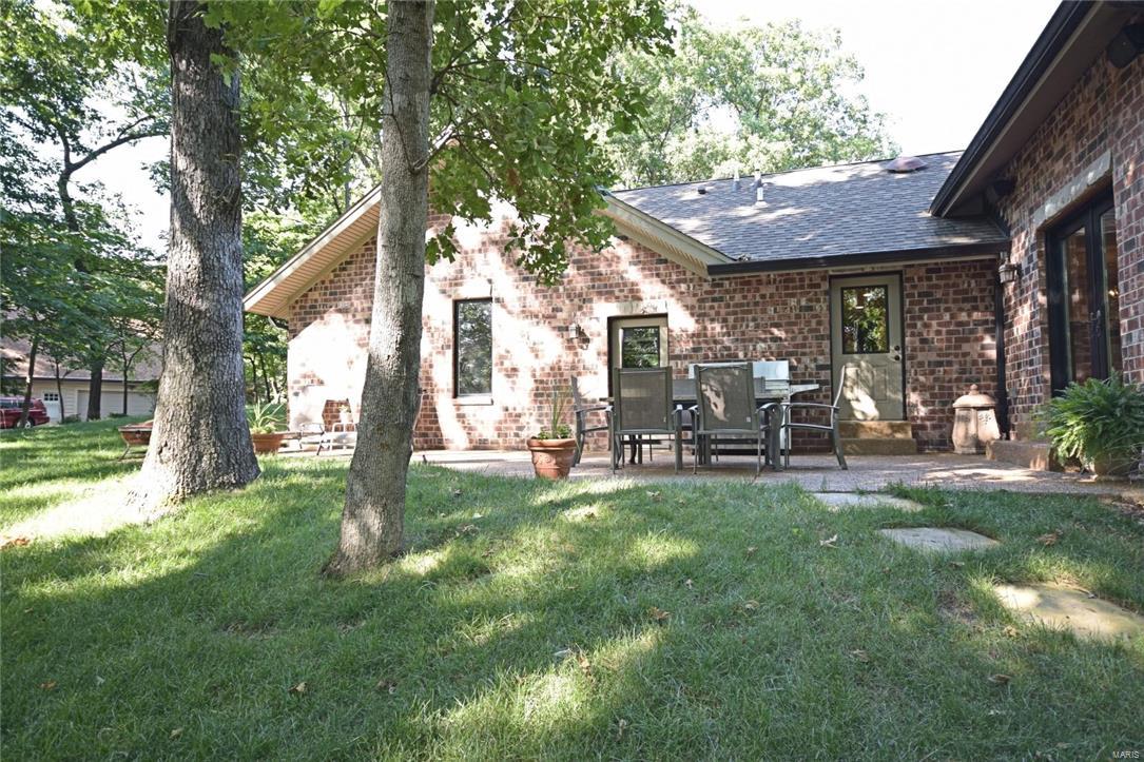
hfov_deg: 81.2
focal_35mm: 21
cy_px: 381
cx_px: 572
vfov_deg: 59.5
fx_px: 667
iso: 100
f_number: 4.8
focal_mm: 14
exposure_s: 1/15
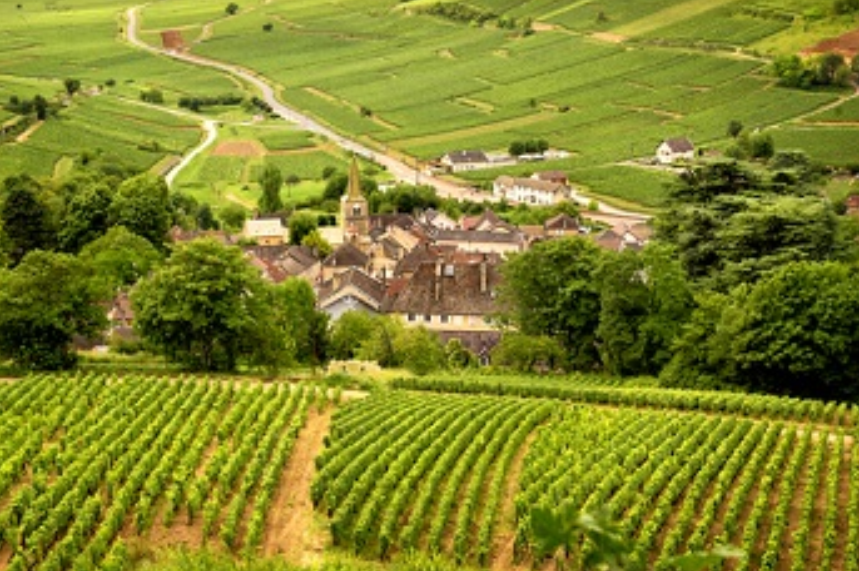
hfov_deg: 28.8
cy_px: 237
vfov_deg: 19.4
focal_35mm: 70
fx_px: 1669
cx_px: 358
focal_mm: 48
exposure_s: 1/125
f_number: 11
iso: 200
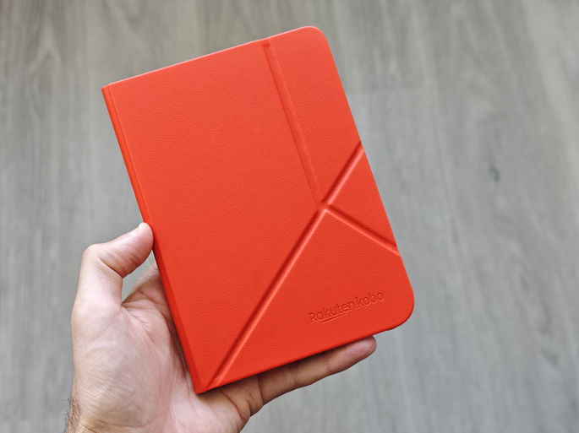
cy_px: 216
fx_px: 769
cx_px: 290
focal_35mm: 46
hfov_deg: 41.3
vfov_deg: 31.5
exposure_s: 1/100
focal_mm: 8.72
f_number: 1.63
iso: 160
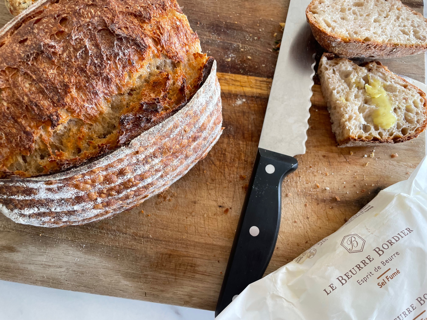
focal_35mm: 26
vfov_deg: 53.1
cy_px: 160
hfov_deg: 67.3
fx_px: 321
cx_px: 214
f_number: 1.6
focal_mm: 4.2
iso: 125
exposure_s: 1/113
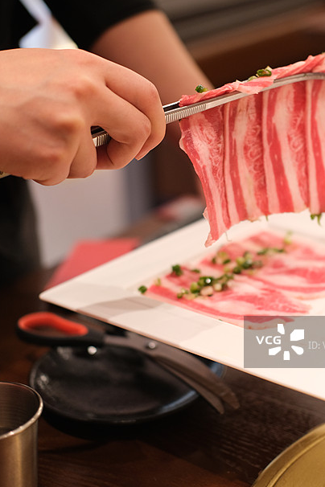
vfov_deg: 28.8
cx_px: 209
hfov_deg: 19.4
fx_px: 948
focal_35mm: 70
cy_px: 191
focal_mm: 35
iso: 640
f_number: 2
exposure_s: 1/160
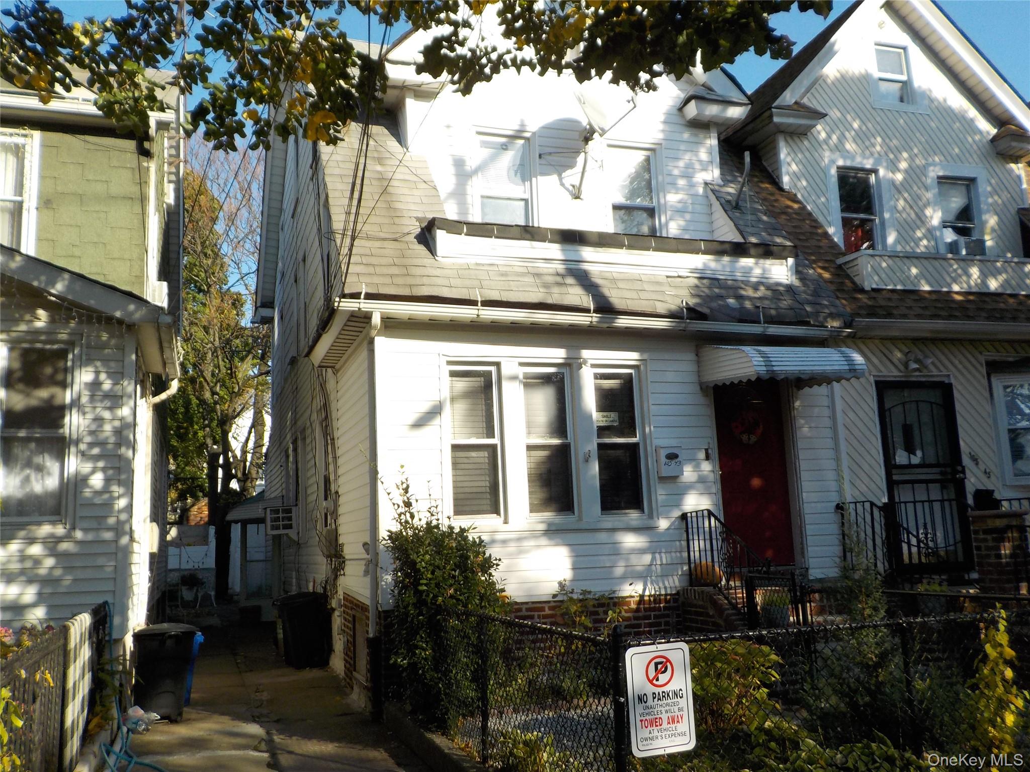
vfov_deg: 46.8
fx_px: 893
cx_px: 515
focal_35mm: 30
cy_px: 386
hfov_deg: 60.0
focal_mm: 4.1
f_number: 3.3
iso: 125
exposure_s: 1/800
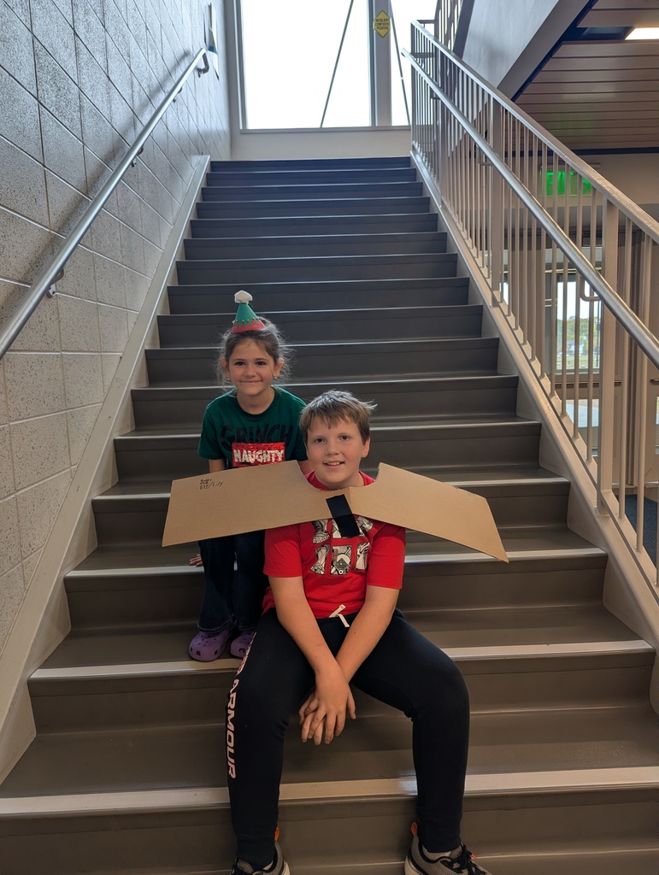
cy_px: 438
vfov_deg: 71.5
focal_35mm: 24
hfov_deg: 56.9
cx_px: 330
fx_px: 608
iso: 45
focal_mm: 6.81
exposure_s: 1/129
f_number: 1.85
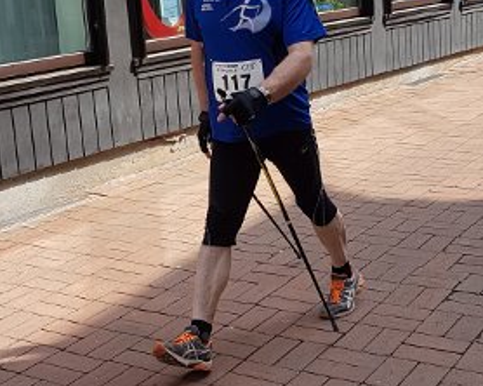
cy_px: 148
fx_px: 914
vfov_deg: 23.8
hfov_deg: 29.6
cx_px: 244
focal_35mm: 64
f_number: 1.7
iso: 40
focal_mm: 4.2
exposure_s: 1/844
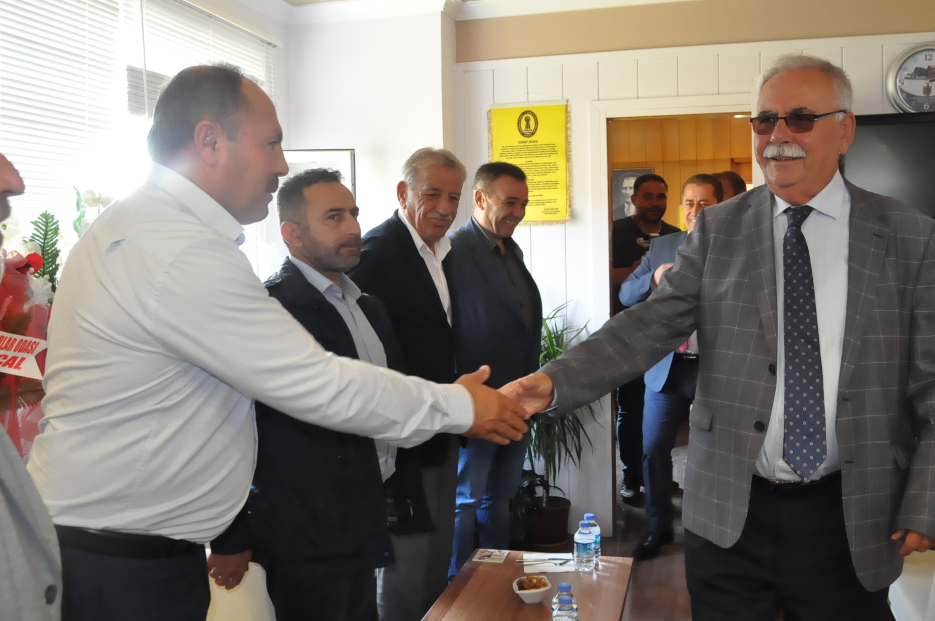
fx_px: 804
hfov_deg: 60.2
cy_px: 310
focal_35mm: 31
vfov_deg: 42.2
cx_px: 509
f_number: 5.6
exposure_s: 1/60
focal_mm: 18
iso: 3200
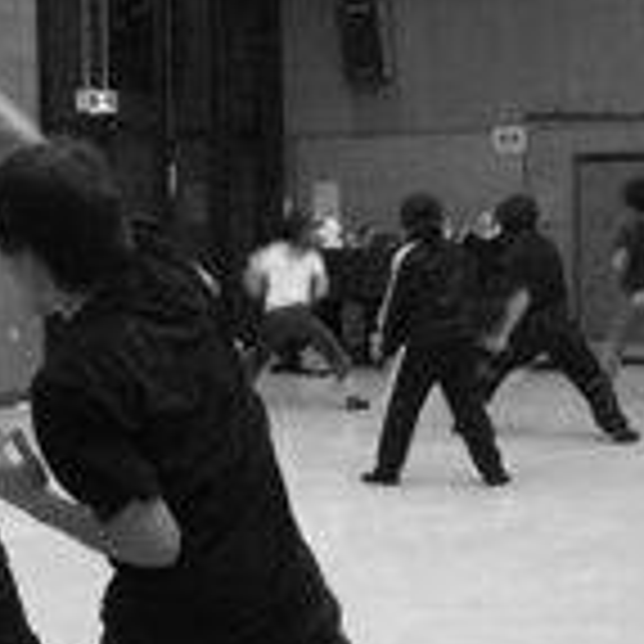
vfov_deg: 20.4
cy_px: 333
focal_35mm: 85
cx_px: 216
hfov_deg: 20.3
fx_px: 1789
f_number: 2.8
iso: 160
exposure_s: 1/15
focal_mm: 5.8
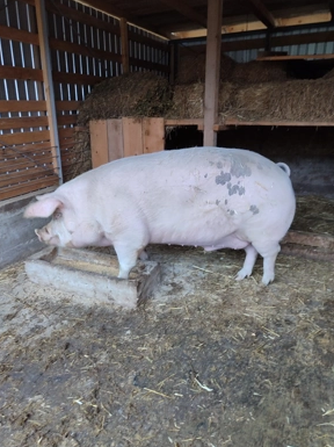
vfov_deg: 67.3
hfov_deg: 53.0
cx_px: 168
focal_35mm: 26
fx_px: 335
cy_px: 228
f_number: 1.89
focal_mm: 5.95
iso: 627
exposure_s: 1/20
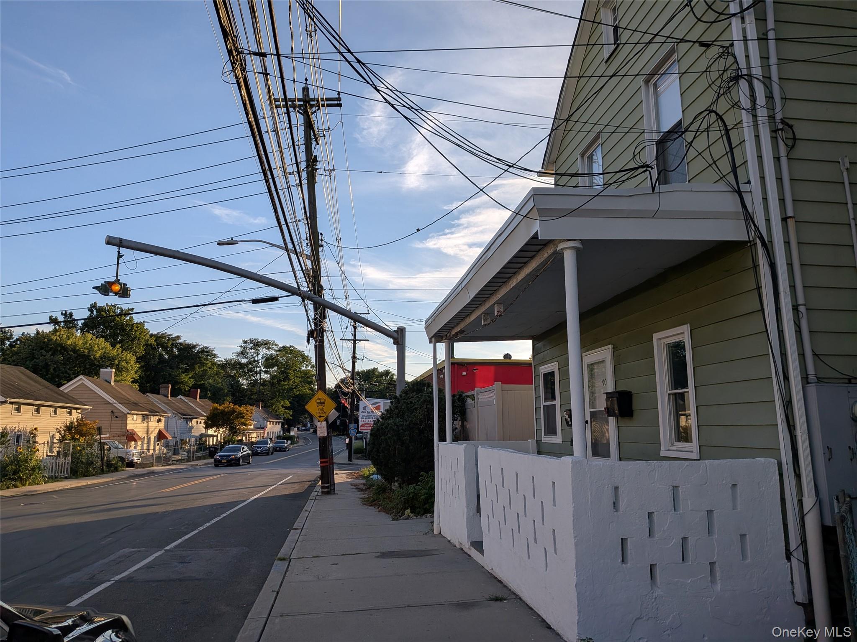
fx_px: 594
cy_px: 321
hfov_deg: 71.6
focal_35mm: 24
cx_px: 428
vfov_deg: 56.8
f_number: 1.7
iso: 26
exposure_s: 1/1613
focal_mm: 4.53
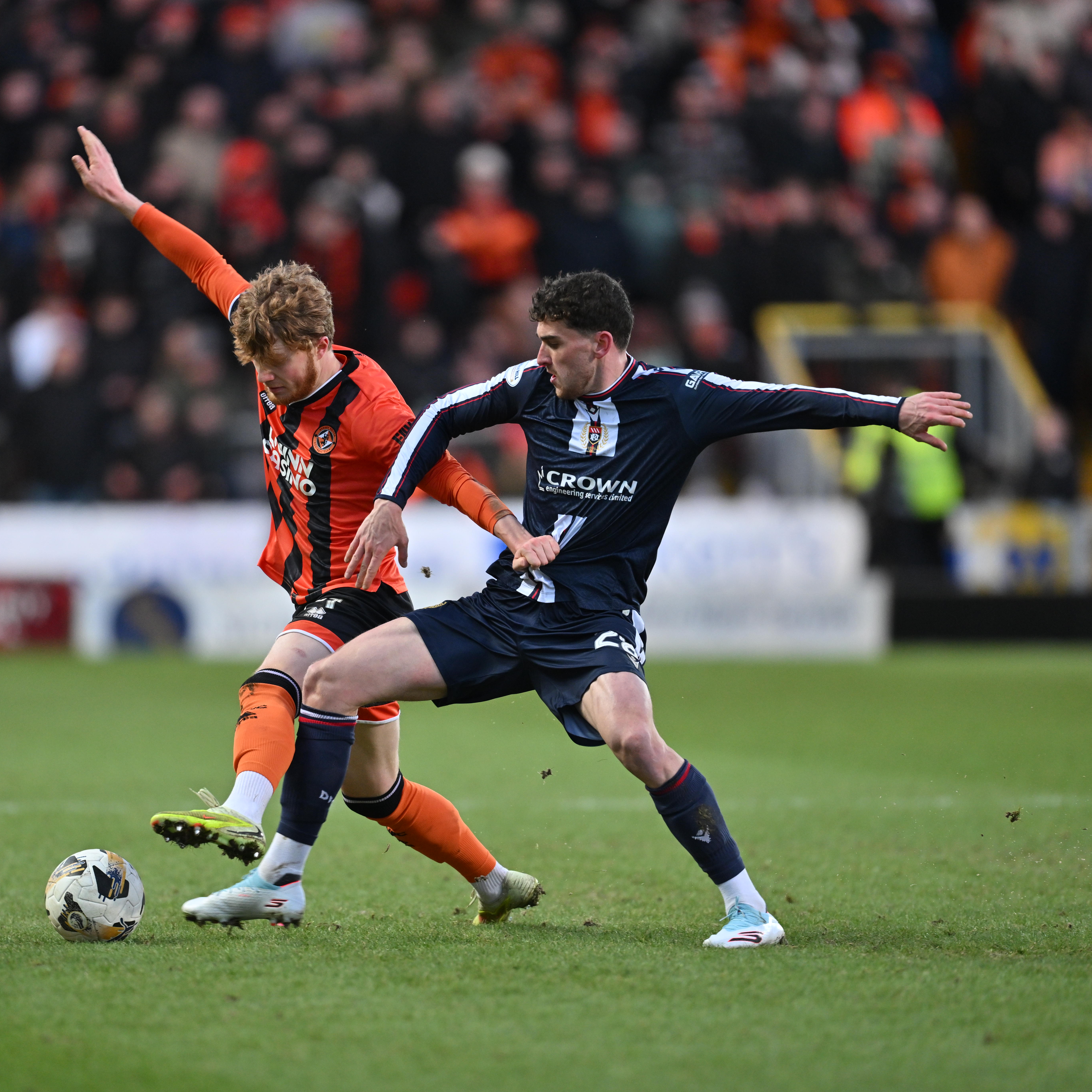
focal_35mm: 511
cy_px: 546
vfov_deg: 3.4
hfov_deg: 3.4
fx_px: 18238
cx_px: 440
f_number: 2.8
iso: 900
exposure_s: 1/1000
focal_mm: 400
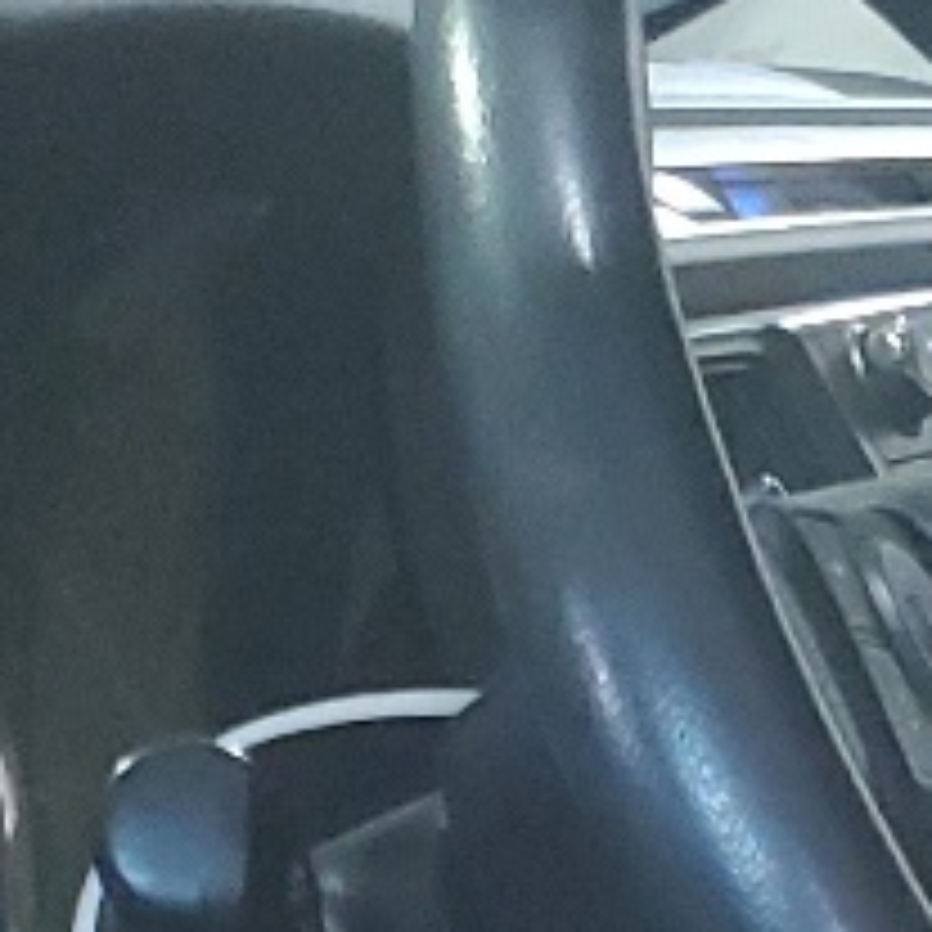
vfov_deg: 9.0
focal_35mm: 178
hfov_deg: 9.2
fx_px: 5422
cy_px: 2094
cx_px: 1864
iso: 301
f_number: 1.5
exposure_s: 1/60.2
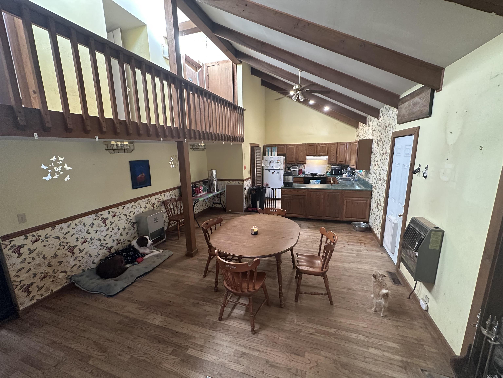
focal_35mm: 14
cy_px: 189
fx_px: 203
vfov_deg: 85.7
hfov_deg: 102.1
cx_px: 252
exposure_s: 1/60
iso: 400
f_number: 2.2
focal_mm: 2.22
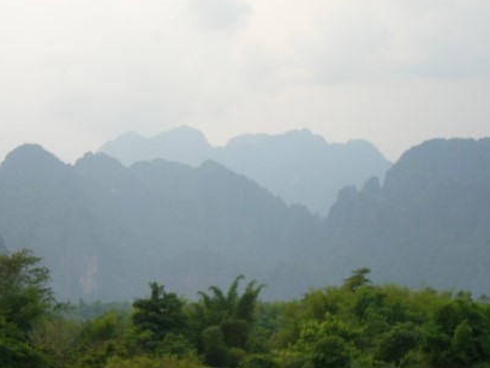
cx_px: 193
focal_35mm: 66
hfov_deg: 29.3
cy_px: 257
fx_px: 934
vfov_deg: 22.1
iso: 50
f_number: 3.2
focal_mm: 7.5
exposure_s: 1/125
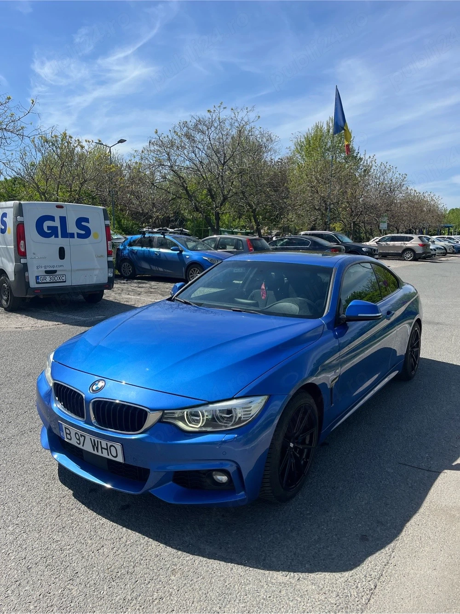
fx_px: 461
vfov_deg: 67.3
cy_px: 307
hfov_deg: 53.0
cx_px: 230
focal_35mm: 26
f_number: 1.6
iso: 50
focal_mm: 5.1
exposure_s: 1/3135
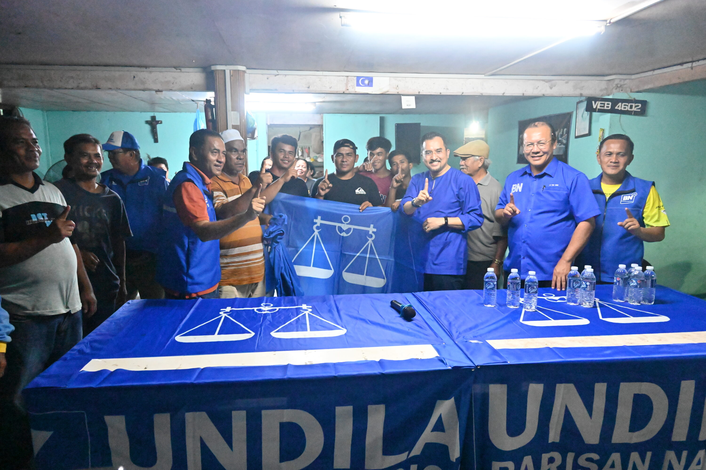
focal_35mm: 24
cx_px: 353
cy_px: 235
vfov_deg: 53.1
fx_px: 471
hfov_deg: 73.7
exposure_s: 1/100
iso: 16000
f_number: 5
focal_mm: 24
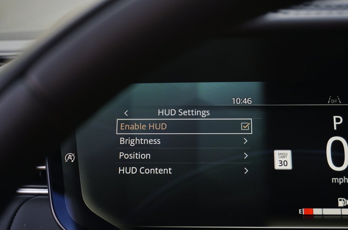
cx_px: 174
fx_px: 593
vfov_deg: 22.0
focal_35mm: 62
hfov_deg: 32.7
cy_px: 115
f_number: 5.6
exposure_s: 1/80
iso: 200
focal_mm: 41
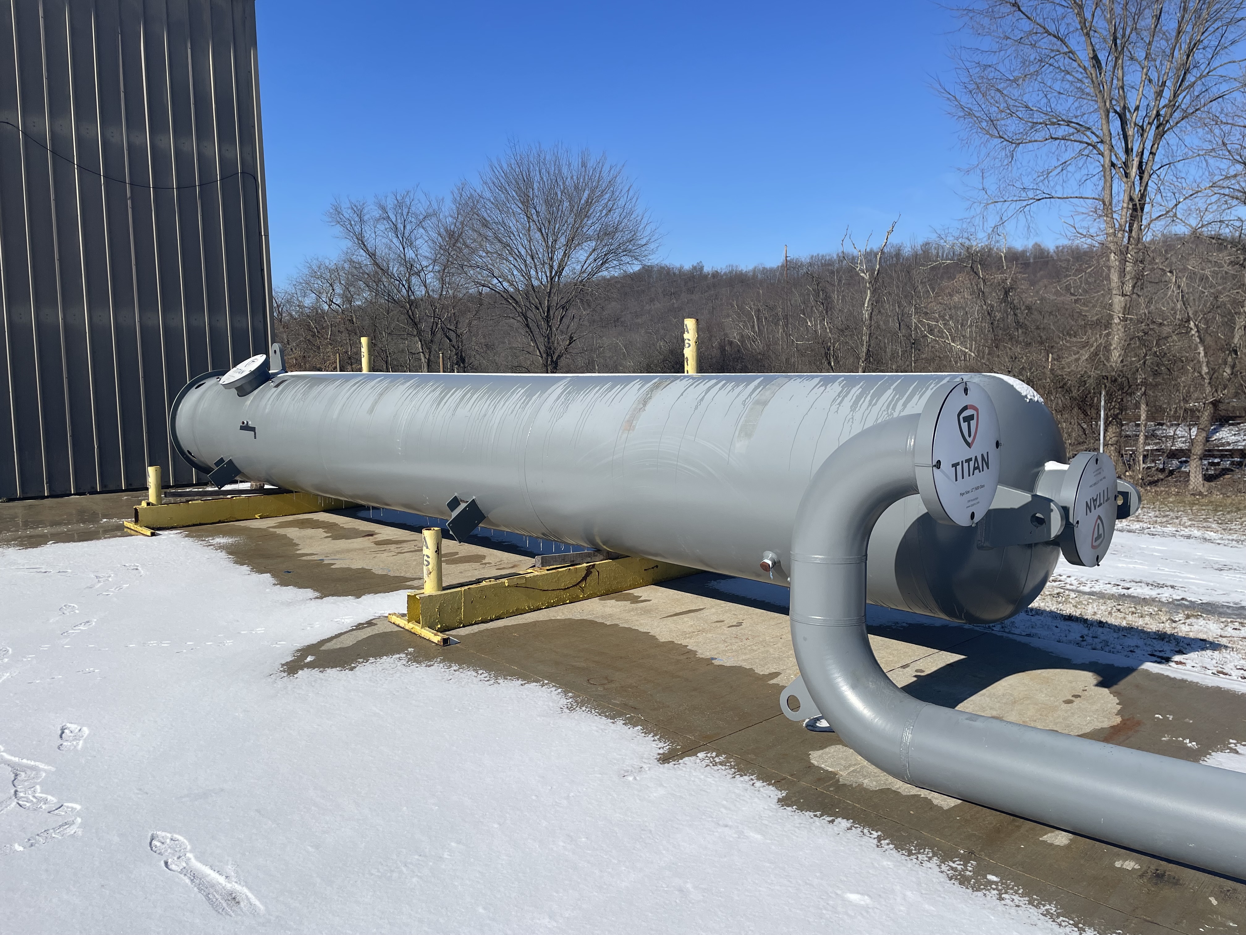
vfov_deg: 53.1
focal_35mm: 26
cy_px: 468
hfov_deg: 67.3
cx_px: 623
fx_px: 936
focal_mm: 4.2
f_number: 1.6
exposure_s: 1/6135
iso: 32
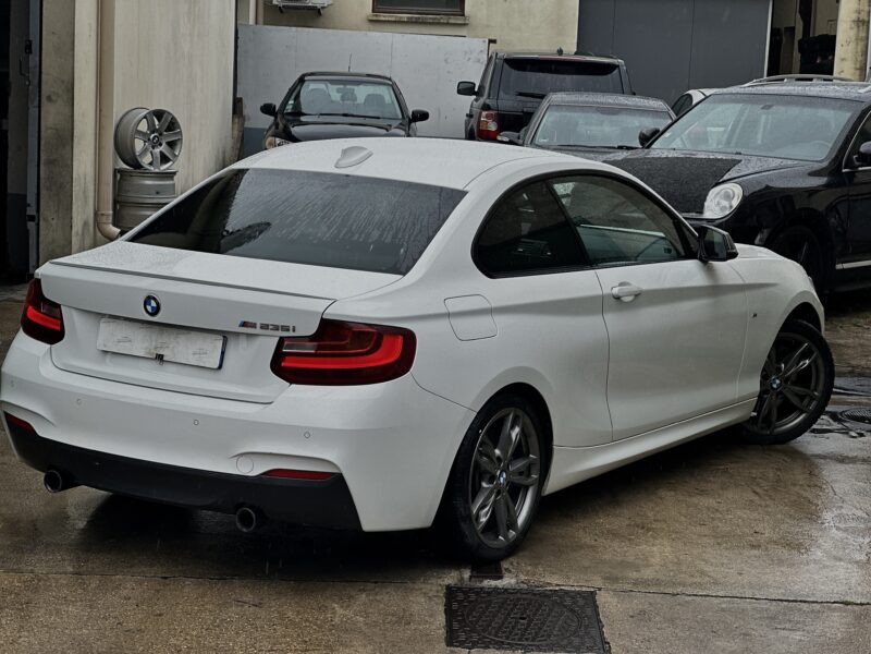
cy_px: 327
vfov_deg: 19.1
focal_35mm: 77
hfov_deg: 25.3
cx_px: 436
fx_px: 1937
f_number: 2.8
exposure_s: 1/365
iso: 32
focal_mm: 9
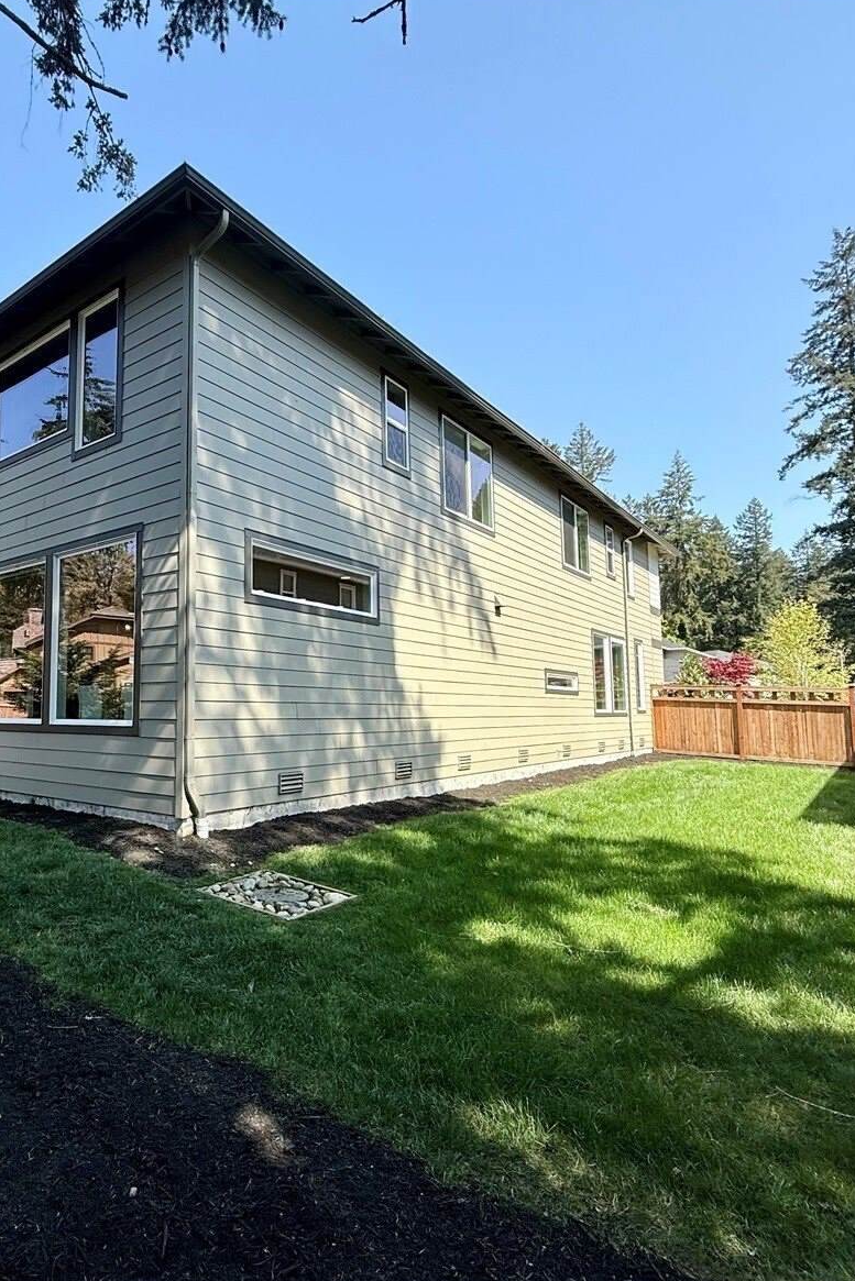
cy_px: 648
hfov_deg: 60.0
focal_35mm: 20
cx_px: 262
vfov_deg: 84.0
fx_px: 712
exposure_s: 1/664
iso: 50
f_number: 2.2
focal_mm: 2.22
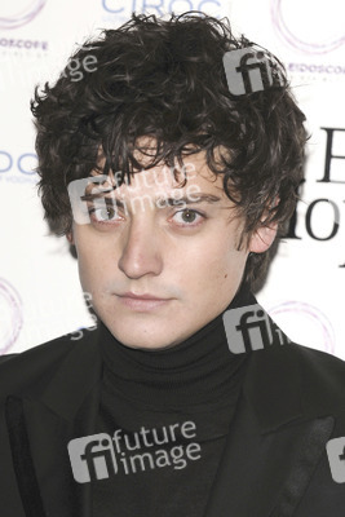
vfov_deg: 10.2
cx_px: 172
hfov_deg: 6.8
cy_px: 258
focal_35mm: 202
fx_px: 2908
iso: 320
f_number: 4.5
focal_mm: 135
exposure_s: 1/200
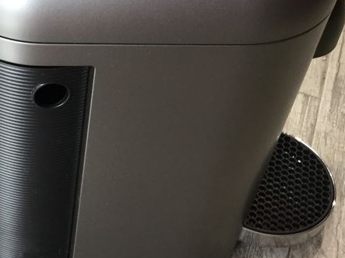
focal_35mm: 70
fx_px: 697
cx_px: 84
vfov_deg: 21.0
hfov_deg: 27.4
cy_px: 113
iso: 80
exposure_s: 1/33
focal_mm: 3.3
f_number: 2.4
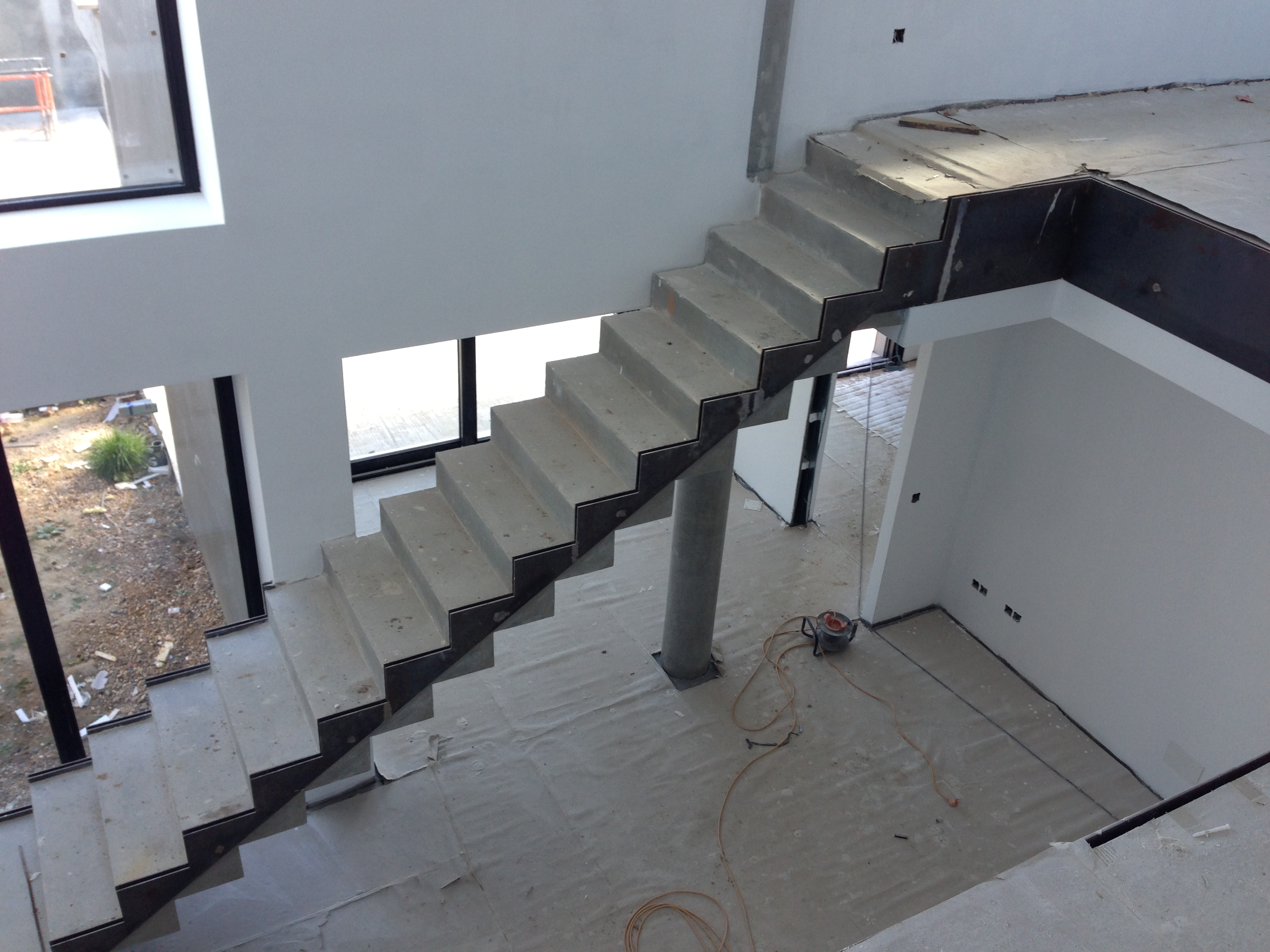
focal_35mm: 33
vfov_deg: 42.9
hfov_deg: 55.4
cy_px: 476
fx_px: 1211
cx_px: 635
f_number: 2.4
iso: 50
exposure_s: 1/60
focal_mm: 4.13
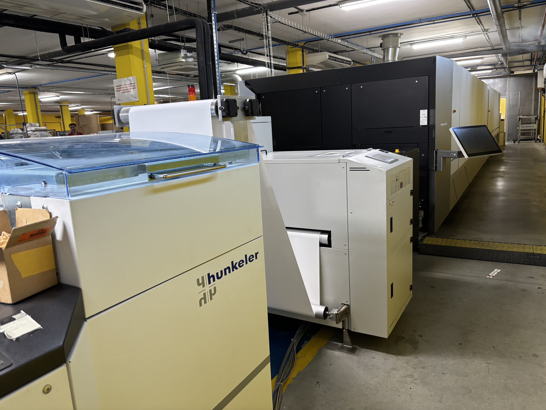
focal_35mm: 26
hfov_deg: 67.3
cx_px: 273
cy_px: 205
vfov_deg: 53.1
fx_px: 410
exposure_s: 1/50
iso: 250
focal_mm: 5.96
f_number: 1.6
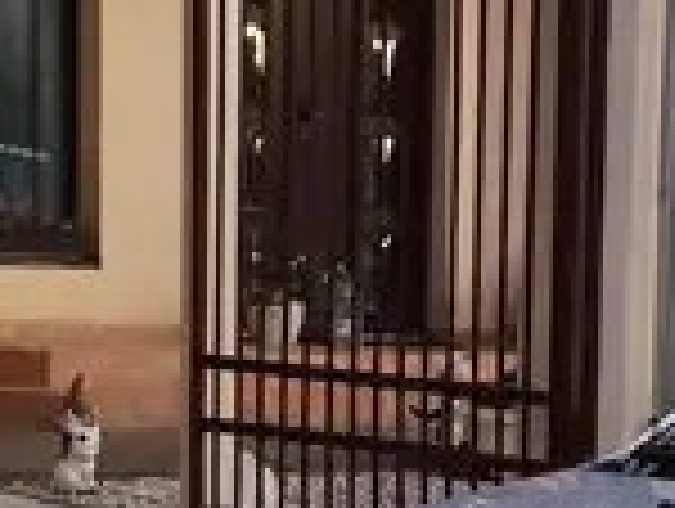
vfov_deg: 9.5
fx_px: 2988
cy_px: 751
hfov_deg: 12.2
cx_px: 1062
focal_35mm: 153
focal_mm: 6.19
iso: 125
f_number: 1.65
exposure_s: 1/100
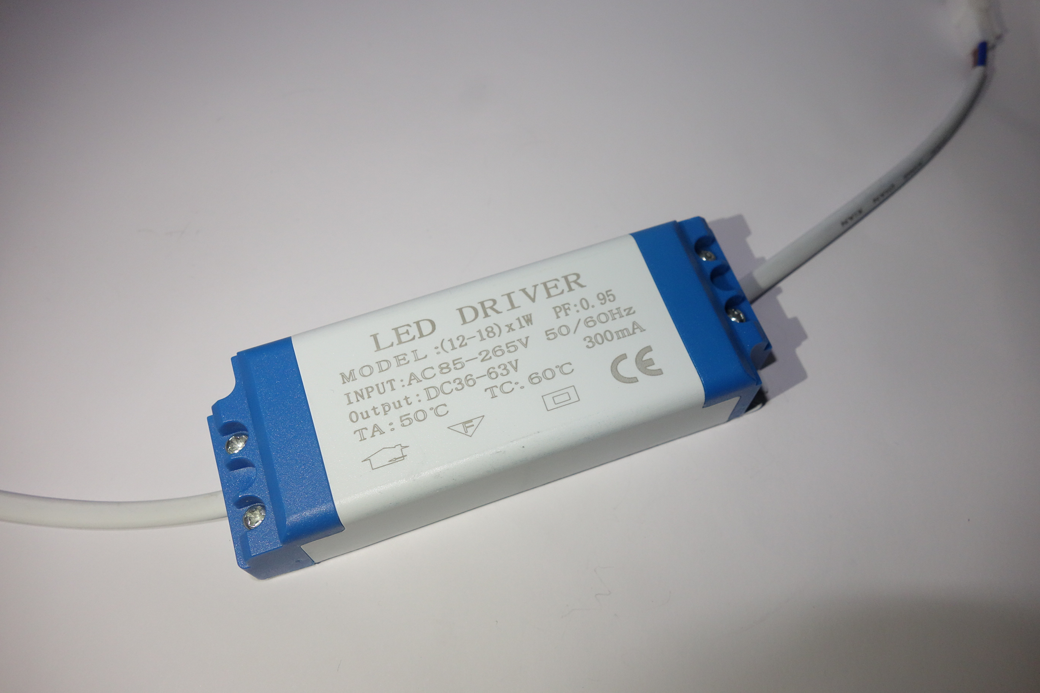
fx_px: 809
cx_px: 520
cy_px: 346
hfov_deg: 65.5
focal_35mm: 28
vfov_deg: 46.4
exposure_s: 1/100
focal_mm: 10.4
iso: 800
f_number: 4.5
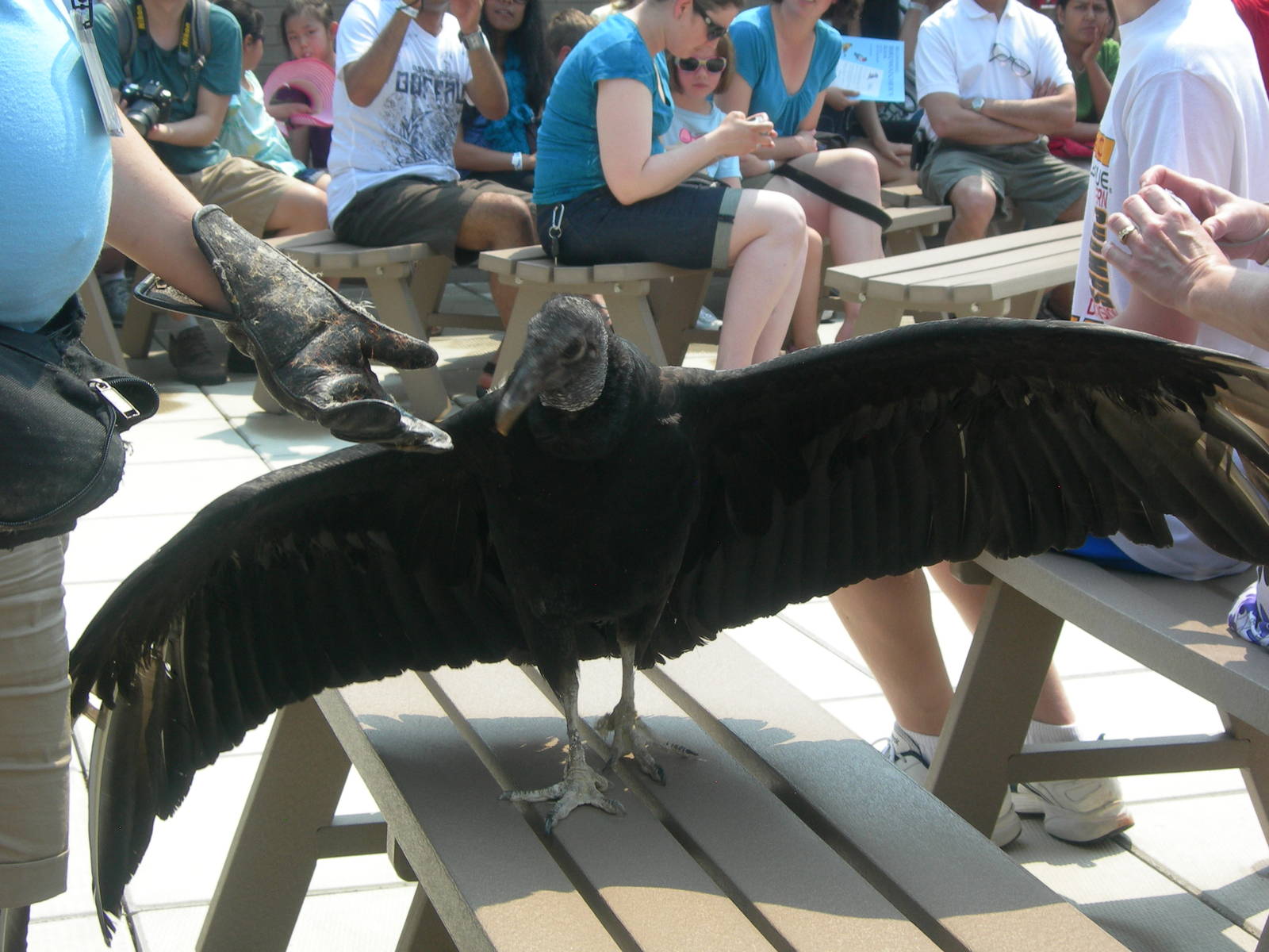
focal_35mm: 72
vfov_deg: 20.4
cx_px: 634
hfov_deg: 27.0
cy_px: 476
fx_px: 2639
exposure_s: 1/145
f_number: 6.3
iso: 50
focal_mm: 14.9
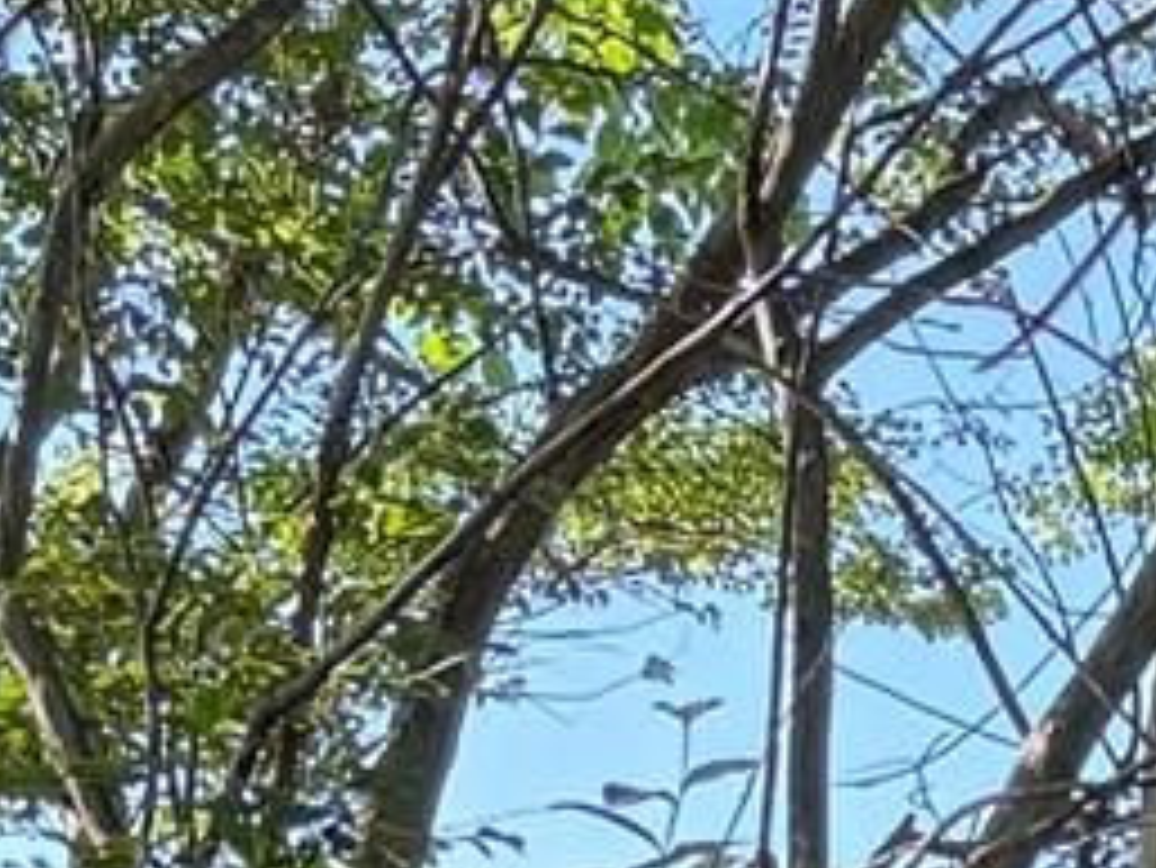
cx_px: 2330
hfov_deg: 9.6
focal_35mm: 191
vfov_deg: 6.7
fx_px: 6381
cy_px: 3036
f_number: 1.78
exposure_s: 1/245
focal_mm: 6.76
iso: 80
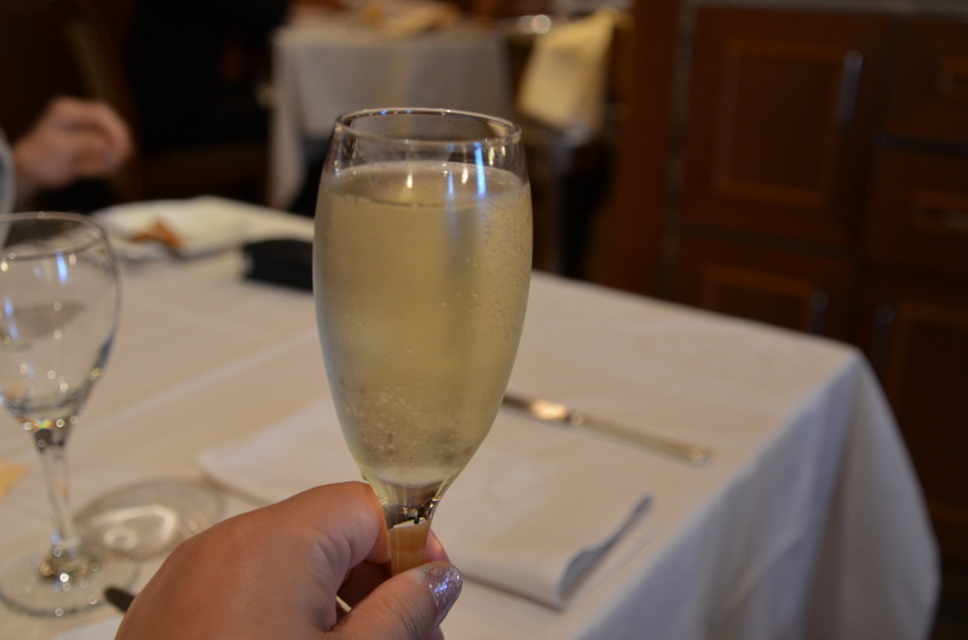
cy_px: 320
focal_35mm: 39
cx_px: 484
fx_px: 1046
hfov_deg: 49.7
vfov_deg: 34.0
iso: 900
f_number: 3.8
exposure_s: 1/30
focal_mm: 26
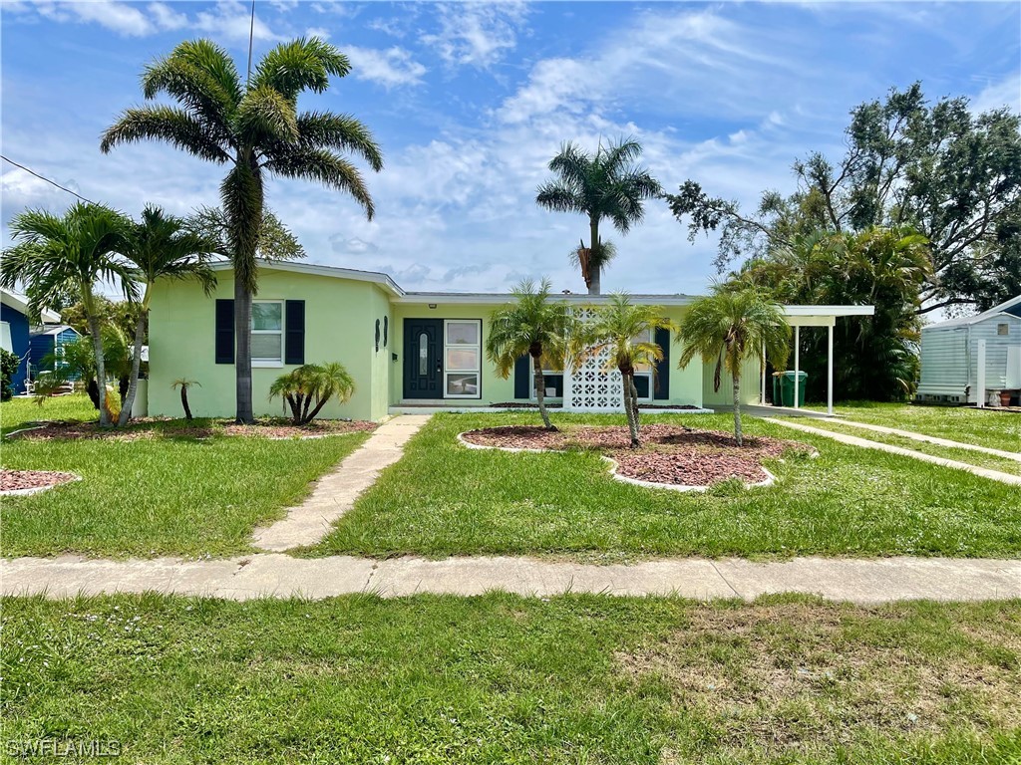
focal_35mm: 26
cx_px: 510
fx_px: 767
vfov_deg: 53.1
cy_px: 382
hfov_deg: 67.3
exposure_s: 1/5128
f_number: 1.6
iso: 32
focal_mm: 5.1
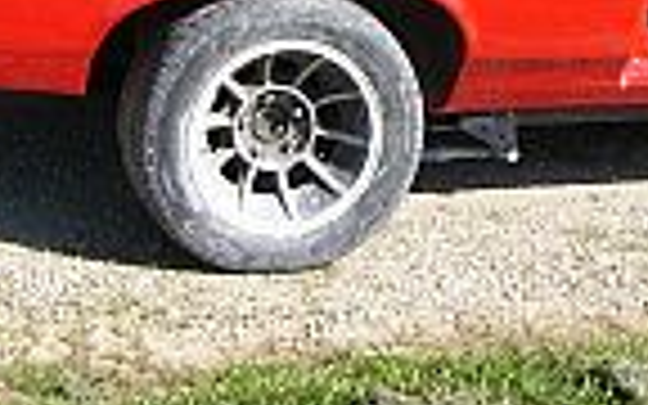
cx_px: 594
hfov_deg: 17.3
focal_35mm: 119
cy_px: -189
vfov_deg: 10.6
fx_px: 2102
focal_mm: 6
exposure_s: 1/400
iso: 50
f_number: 4
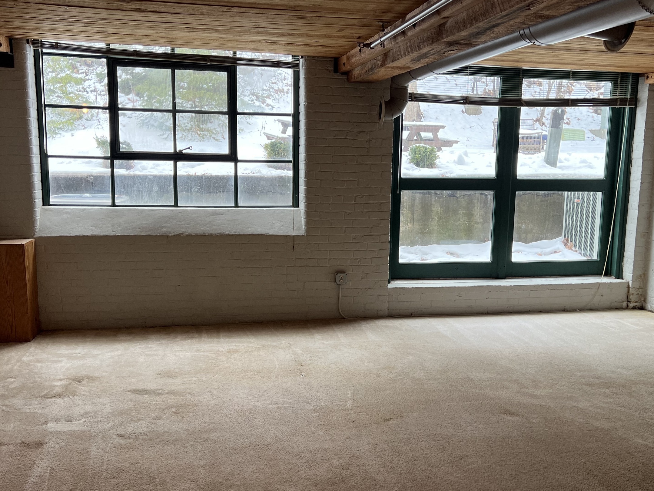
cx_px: 364
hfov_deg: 50.0
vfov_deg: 38.7
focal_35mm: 37
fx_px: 699
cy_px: 256
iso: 125
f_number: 1.5
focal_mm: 5.7
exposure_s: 1/120
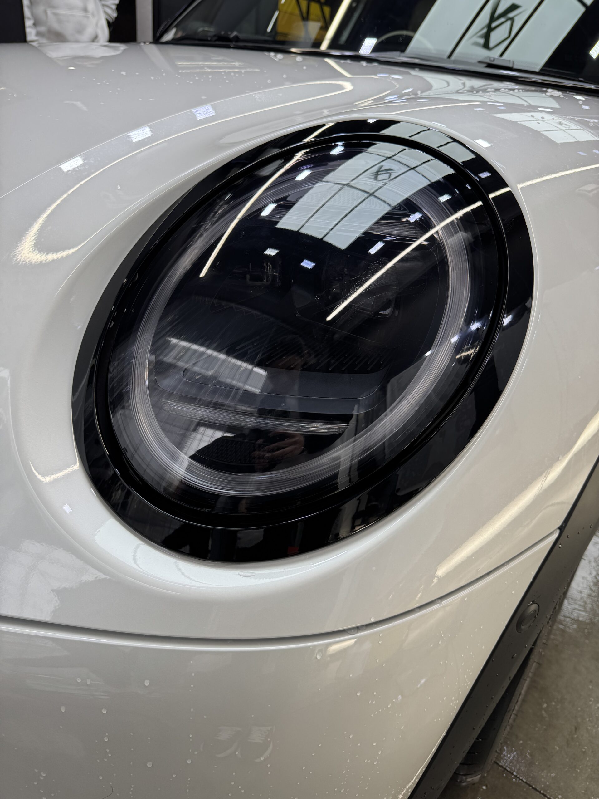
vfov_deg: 71.6
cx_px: 300
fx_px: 554
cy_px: 400
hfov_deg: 56.8
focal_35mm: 24
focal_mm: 6.76
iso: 64
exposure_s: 1/170
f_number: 1.78
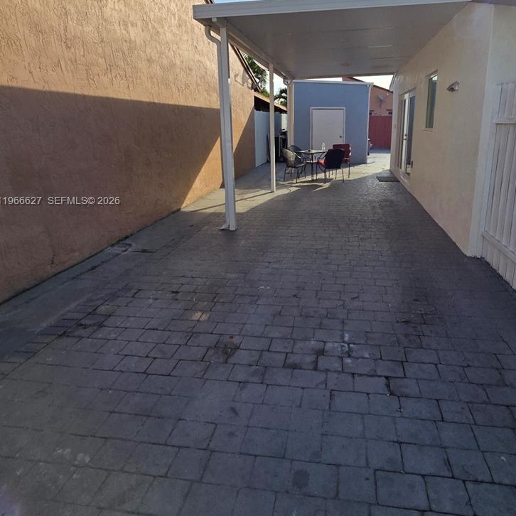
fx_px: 320
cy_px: 202
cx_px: 308
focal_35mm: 19
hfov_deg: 76.8
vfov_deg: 76.6
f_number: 2.2
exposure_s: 1/2782
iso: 50
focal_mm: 2.2
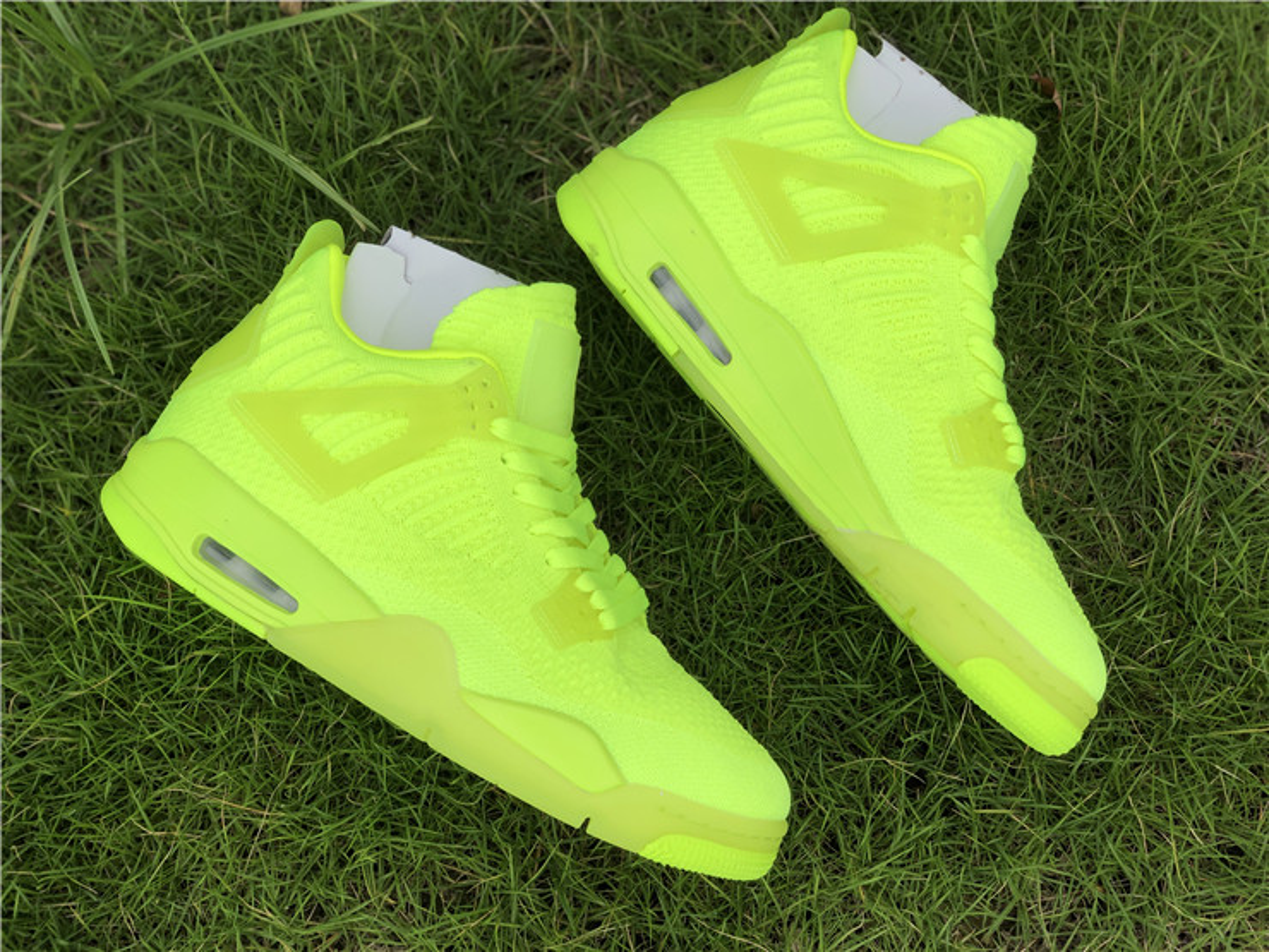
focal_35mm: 52
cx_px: 634
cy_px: 476
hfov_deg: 36.8
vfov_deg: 28.0
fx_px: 1906
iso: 16
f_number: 2.4
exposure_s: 1/787
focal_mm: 6
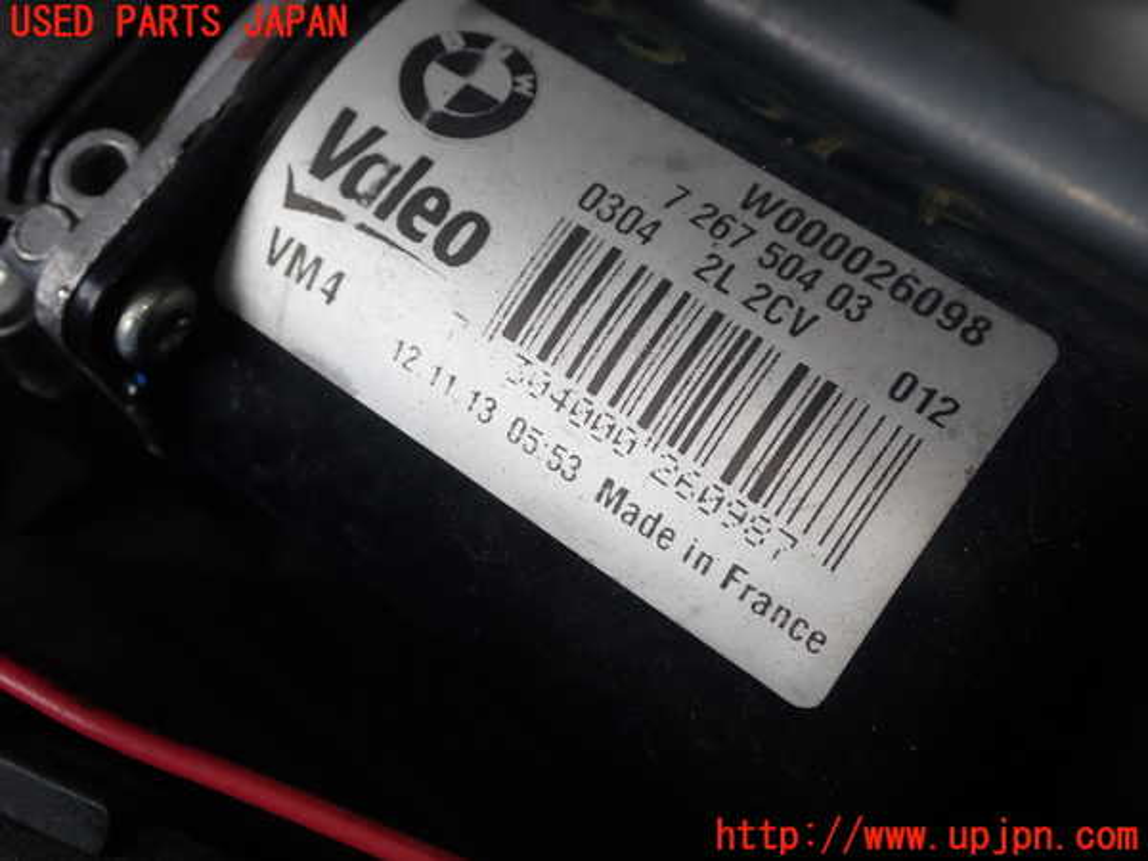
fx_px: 1459
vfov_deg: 32.9
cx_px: 574
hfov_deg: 42.9
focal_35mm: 44
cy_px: 430
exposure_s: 1/125
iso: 100
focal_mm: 7.84
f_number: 4
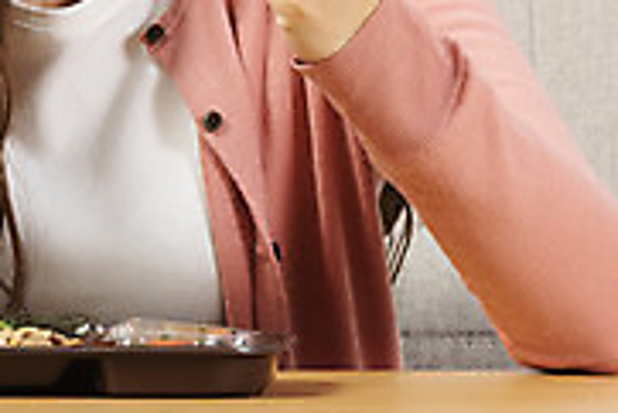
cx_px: 234
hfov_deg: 4.0
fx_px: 8813
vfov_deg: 2.7
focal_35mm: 513
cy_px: -109
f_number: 11
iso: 100
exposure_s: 1/125
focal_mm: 155
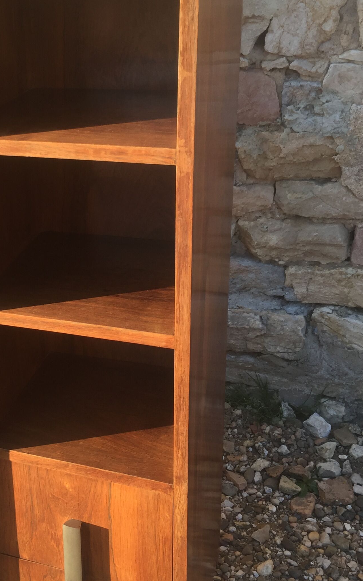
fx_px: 776
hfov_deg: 25.5
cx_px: 32
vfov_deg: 41.1
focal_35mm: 49
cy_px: 285
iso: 32
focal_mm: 4.15
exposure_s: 1/265
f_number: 2.2
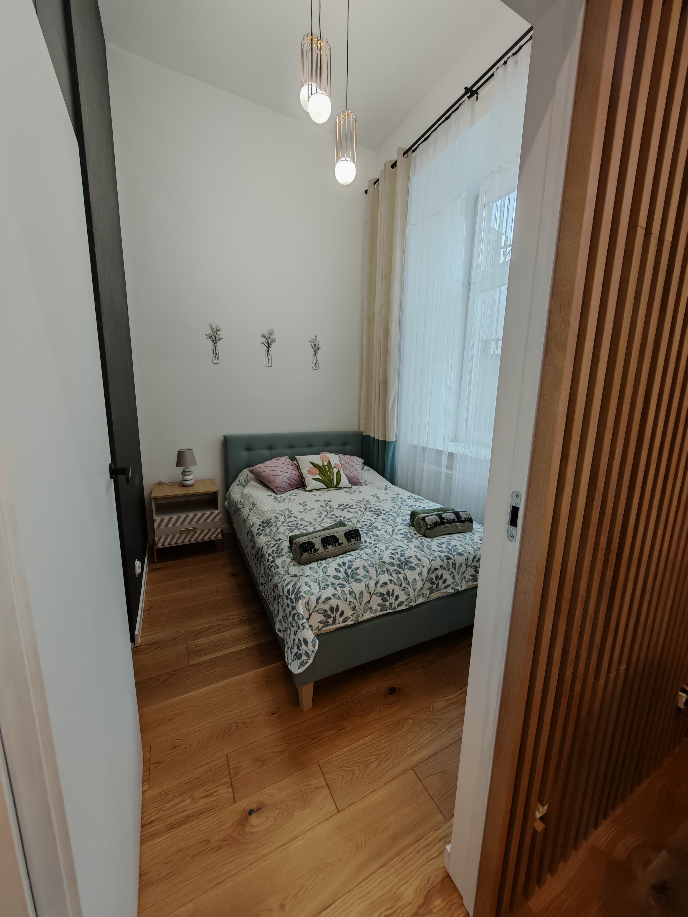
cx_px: 344
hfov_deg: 89.9
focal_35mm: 13
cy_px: 458
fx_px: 345
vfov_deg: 106.2
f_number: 2
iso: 320
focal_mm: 1.82
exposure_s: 1/33
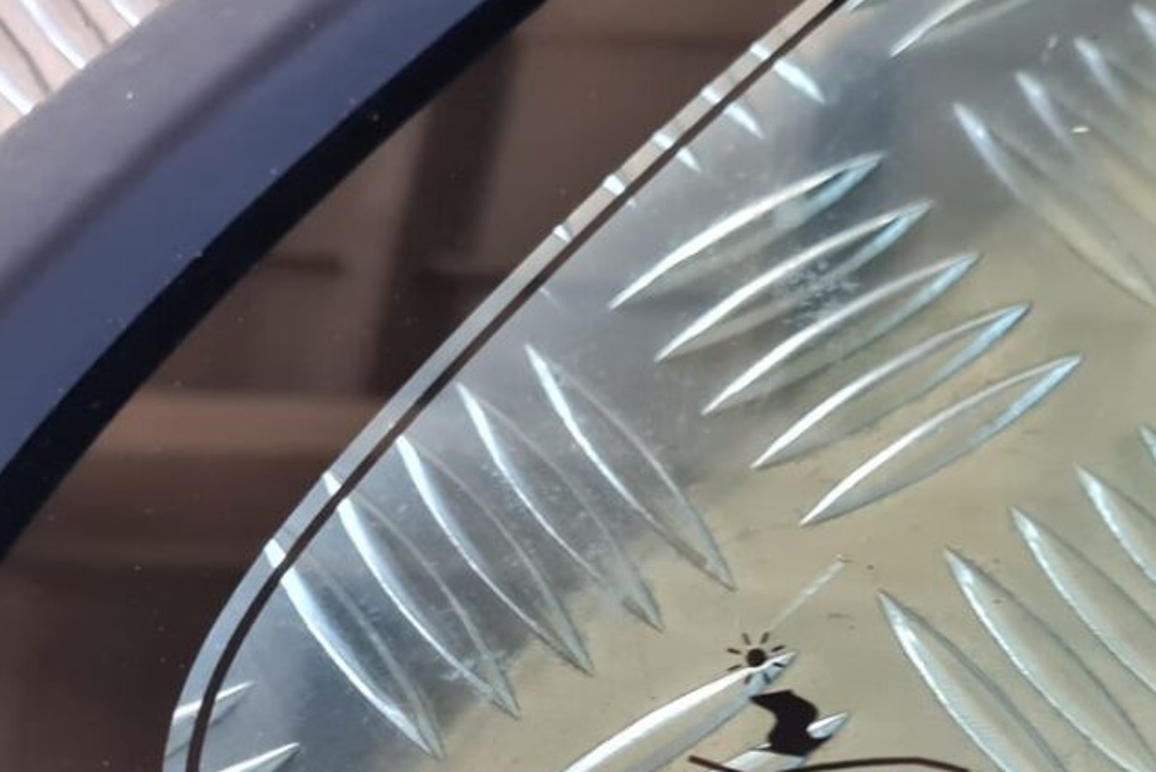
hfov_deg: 33.2
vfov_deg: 21.7
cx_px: 749
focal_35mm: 60
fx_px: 1927
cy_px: 809
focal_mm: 5.4
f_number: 1.8
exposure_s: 1/50
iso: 200
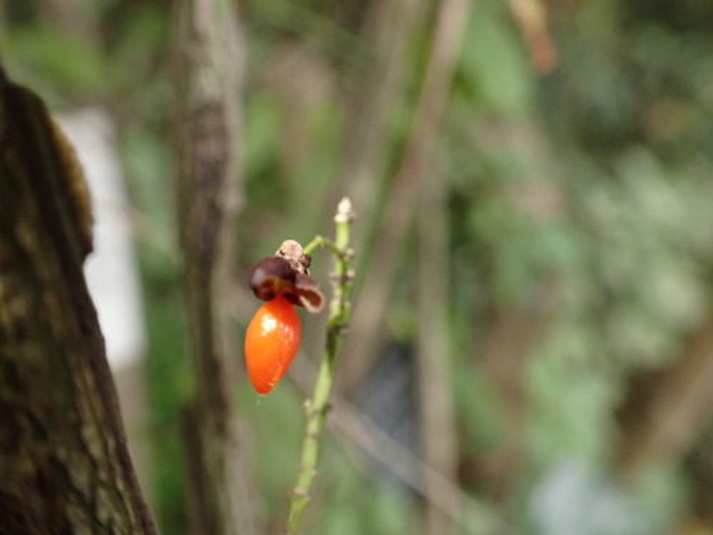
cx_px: 356
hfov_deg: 60.0
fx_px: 618
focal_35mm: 30
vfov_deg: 46.8
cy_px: 268
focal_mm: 5.4
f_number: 2.3
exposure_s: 1/125
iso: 400
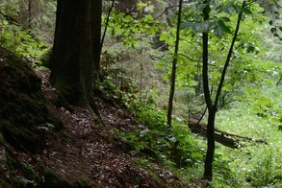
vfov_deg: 10.1
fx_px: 1059
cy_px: 189
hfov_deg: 14.8
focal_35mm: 135
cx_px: 321
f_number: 2.5
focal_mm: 50
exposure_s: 1/100
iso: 250
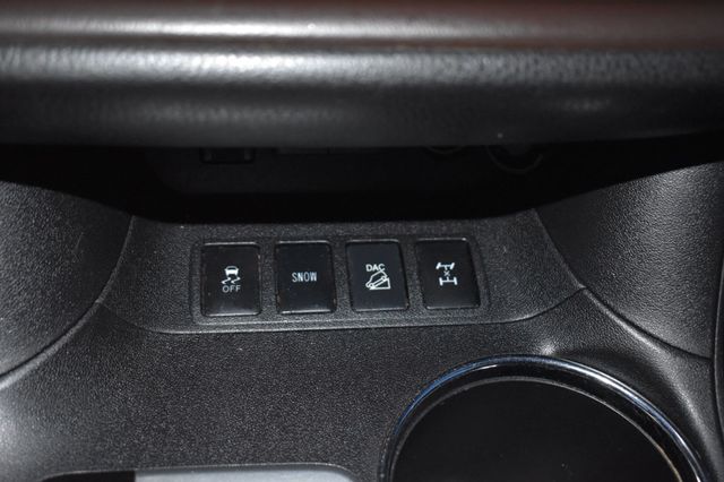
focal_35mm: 42
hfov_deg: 46.4
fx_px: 844
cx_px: 362
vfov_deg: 31.9
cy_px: 241
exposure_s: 1/60
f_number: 4.2
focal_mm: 28
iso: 2200
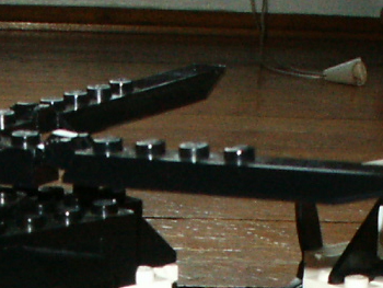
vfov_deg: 8.9
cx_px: 188
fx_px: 1771
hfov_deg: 12.3
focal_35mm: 160
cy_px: 540
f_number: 6.7
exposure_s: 1/45
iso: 200
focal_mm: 7.18
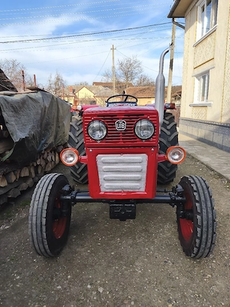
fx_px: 204
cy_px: 154
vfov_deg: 73.9
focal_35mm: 23
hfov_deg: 58.9
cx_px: 115
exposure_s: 1/385
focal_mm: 6.18
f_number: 1.65
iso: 50
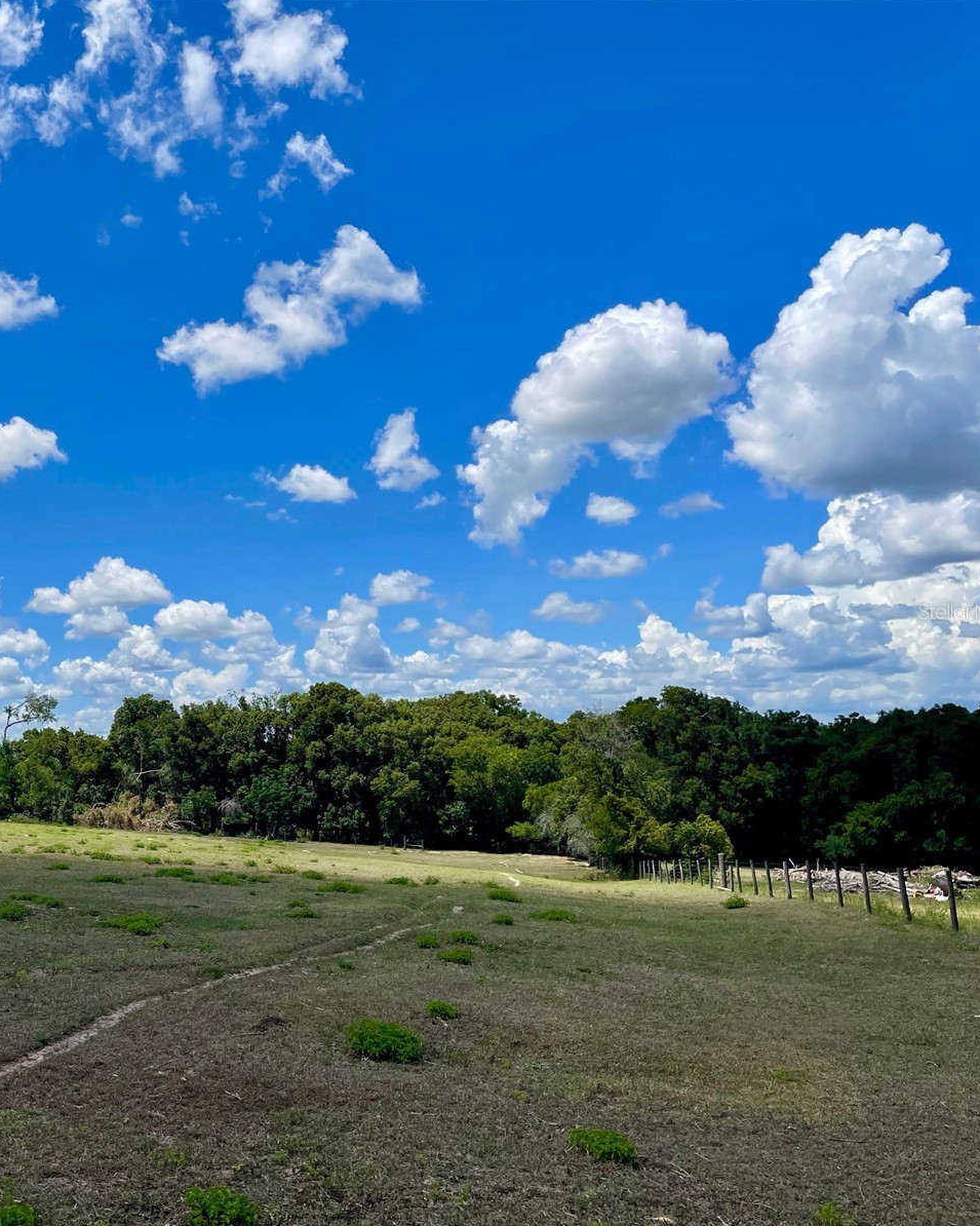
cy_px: 611
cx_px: 194
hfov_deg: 41.5
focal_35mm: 34
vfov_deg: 52.8
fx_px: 1233
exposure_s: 1/8403
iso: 32
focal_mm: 4.2
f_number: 1.6
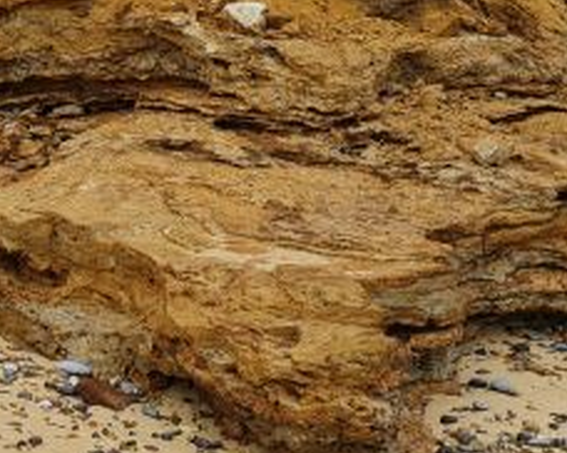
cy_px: -235
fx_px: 1777
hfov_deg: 16.1
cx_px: -358
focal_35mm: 106
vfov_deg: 13.6
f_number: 1.8
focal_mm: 5.4
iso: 50
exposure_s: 1/1088
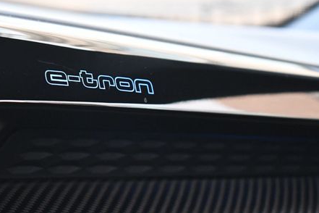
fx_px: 1054
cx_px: 97
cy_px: 75
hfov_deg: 17.1
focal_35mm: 119
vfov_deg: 11.5
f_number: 5.6
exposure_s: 1/80
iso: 3200
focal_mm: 55
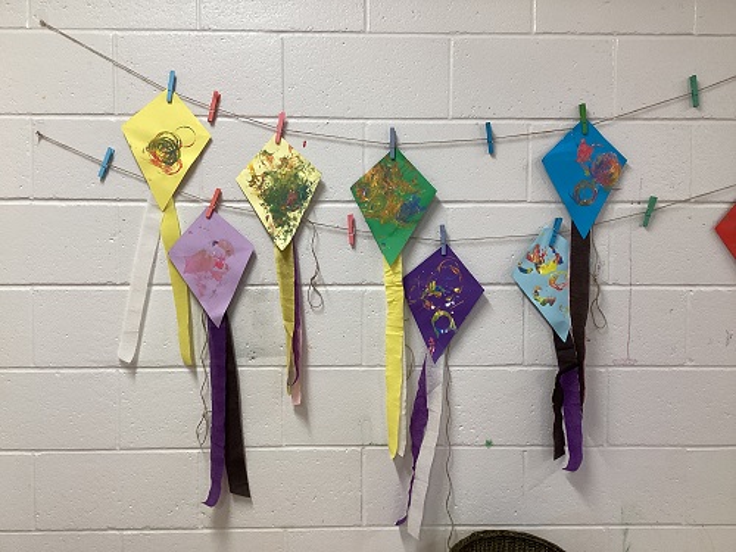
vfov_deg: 45.4
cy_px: 276
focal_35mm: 31
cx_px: 368
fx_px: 659
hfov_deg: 58.4
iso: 100
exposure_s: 1/60
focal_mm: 3.3
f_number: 2.4
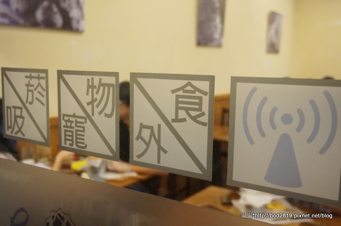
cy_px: 113
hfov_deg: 51.3
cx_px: 170
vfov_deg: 35.4
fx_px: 355
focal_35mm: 38
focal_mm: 25
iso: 3200
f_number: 4.5
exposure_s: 1/100
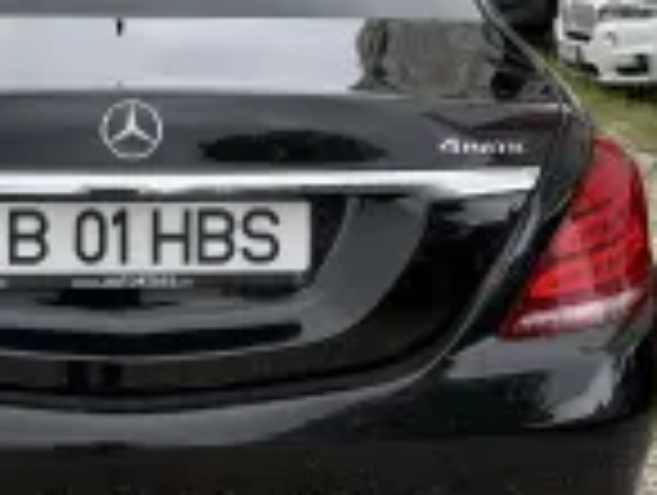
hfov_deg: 31.9
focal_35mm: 59
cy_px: 230
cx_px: 144
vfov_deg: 24.9
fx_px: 1122
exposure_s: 1/1337
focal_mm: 6.76
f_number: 1.78
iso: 100
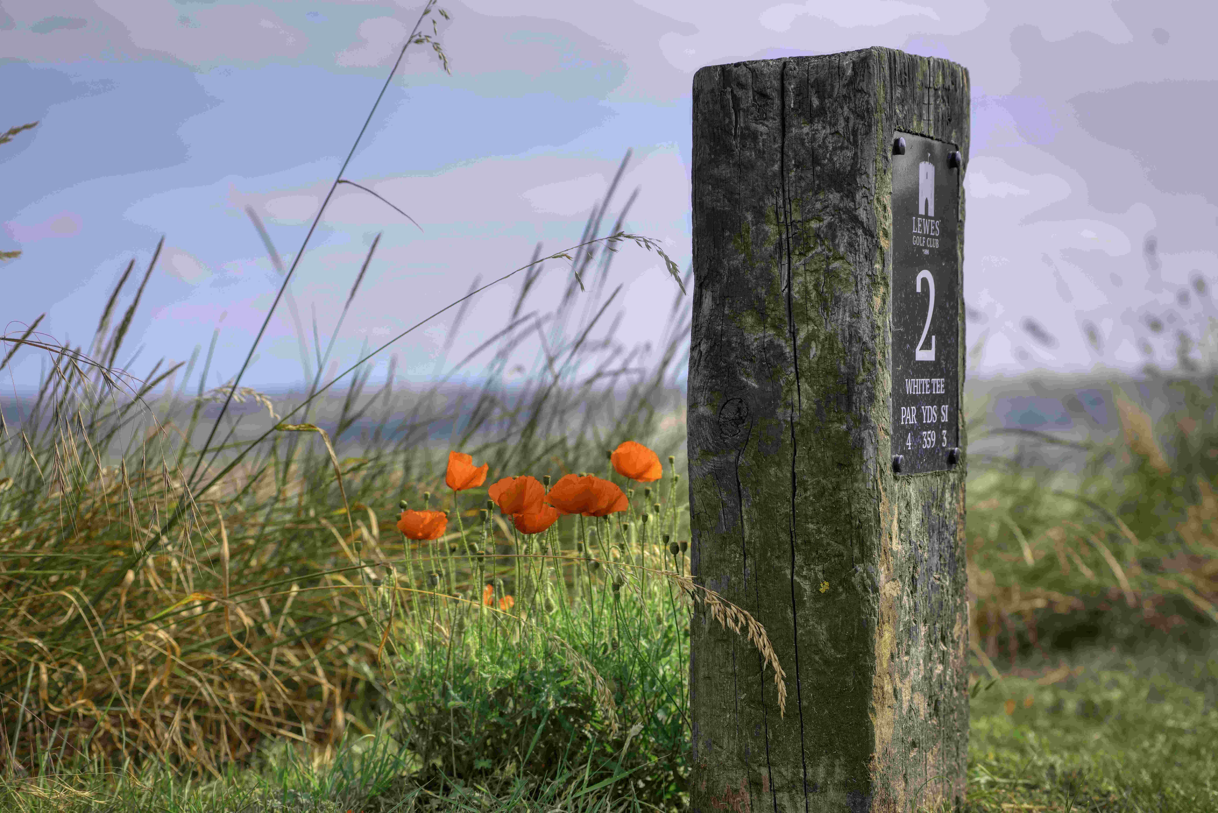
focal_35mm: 70
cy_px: 406
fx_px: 2369
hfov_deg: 28.8
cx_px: 609
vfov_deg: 19.5
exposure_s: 1/800
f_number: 4
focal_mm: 70
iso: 100
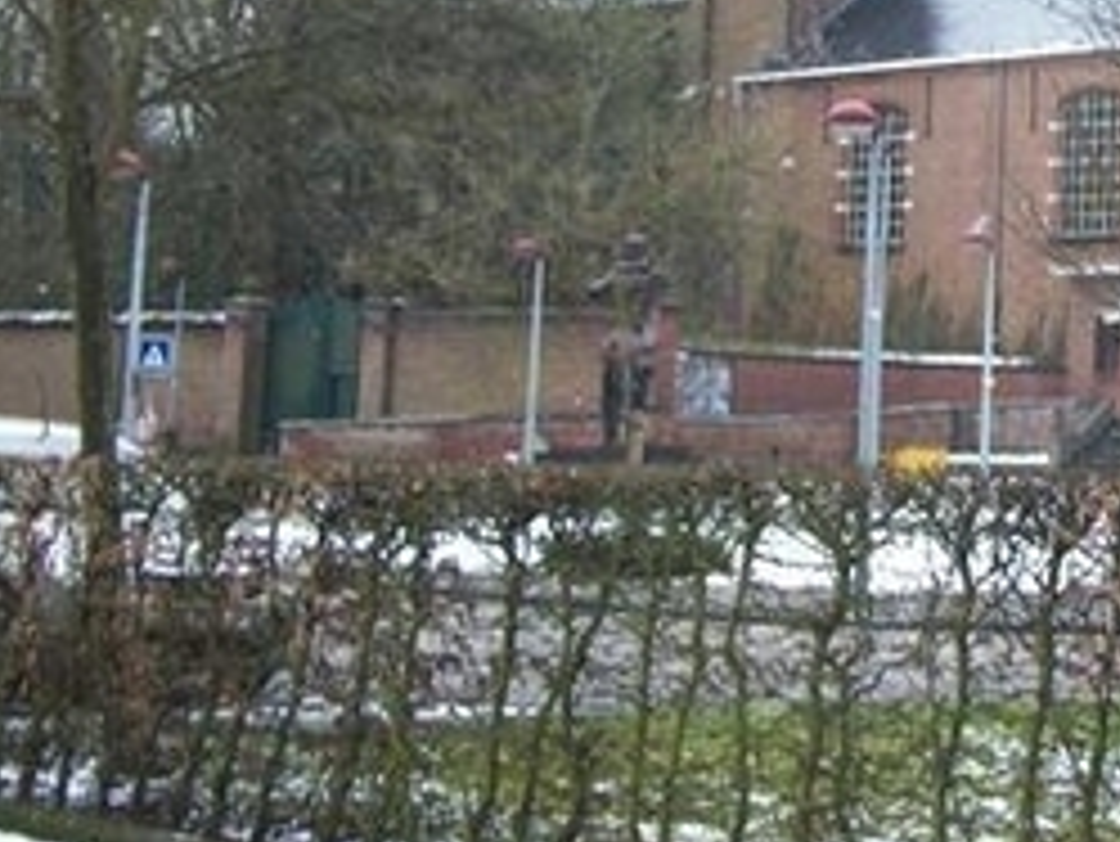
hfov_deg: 23.6
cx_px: 1250
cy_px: 9
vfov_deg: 18.7
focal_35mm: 77
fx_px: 2493
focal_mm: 5.7
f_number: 2.9
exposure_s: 1/125
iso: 80
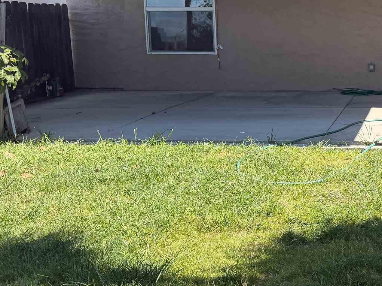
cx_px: 363
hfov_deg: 31.3
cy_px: 158
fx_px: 640
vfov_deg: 25.2
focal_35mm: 58
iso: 100
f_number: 1.78
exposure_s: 1/1727
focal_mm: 6.76
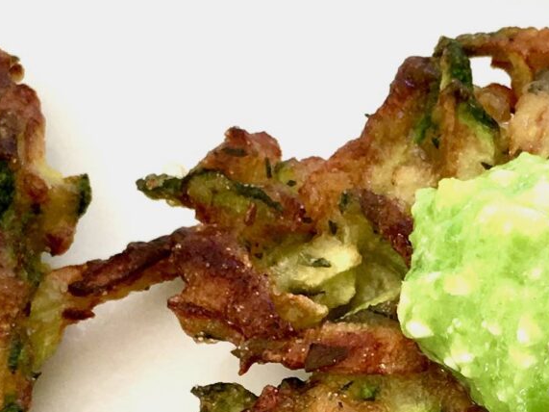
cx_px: 575
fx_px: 2061
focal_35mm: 130
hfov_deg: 14.9
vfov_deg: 11.2
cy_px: 488
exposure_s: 1/120
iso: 32
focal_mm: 4.15
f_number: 2.2
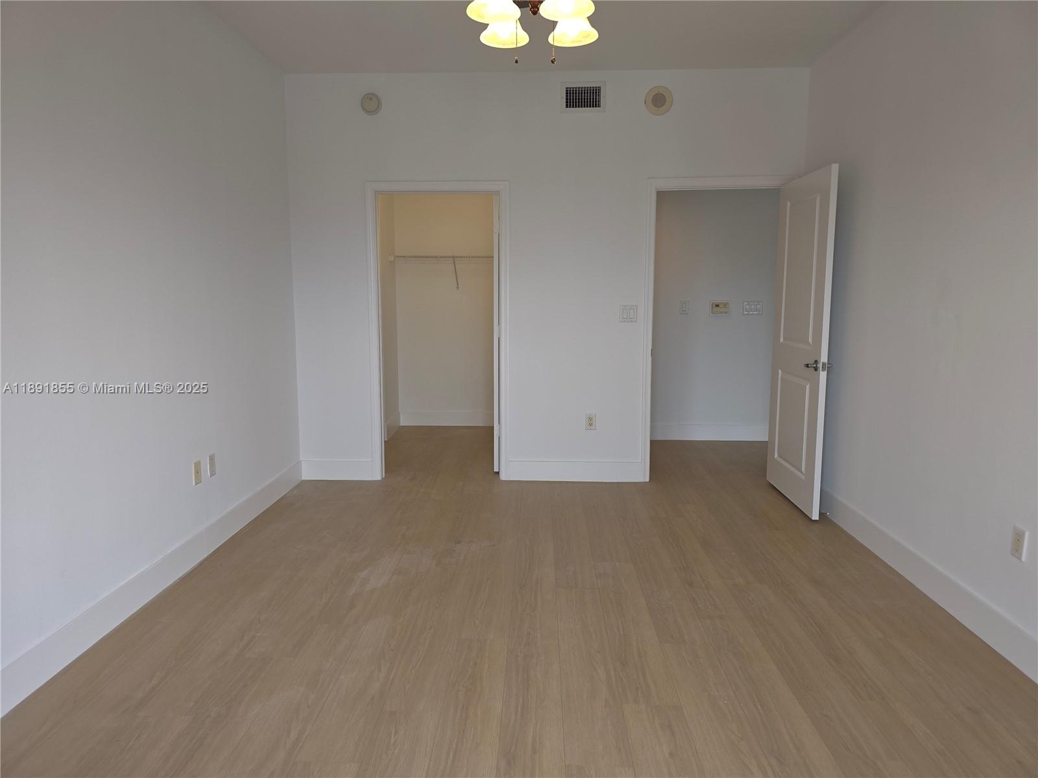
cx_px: 519
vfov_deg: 58.9
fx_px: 690
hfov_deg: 73.9
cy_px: 389
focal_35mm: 23
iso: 80
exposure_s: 1/125
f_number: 1.7
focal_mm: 6.3
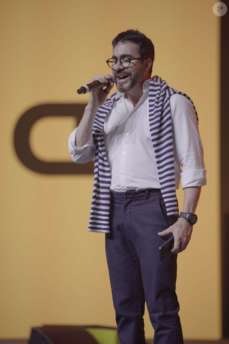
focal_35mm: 142
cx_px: 114
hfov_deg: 9.7
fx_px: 1355
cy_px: 172
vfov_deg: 14.4
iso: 1250
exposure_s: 1/125
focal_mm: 142
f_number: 2.8
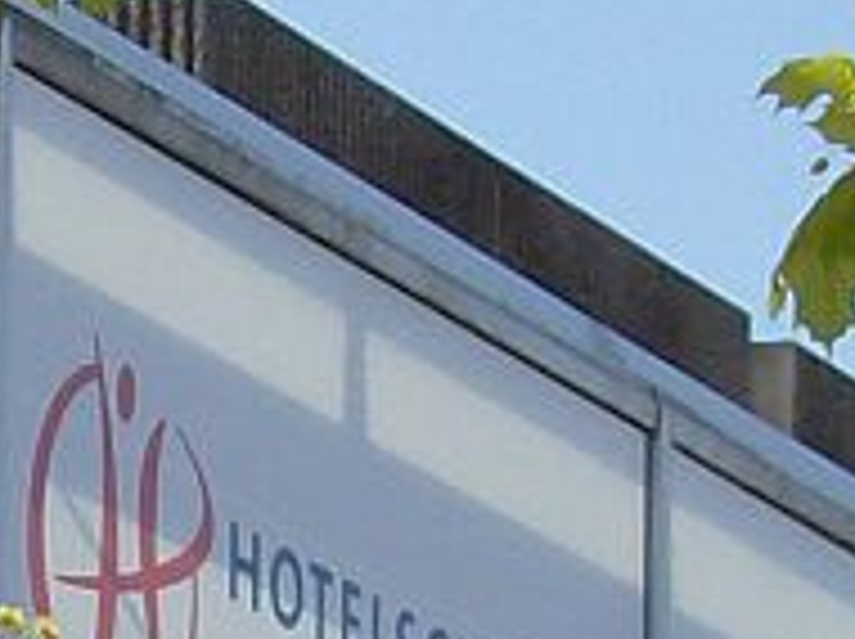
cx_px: -540
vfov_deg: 3.2
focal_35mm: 457
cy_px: 439
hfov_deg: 4.3
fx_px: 11273
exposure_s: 1/284
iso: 100
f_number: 6.9
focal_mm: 14.1
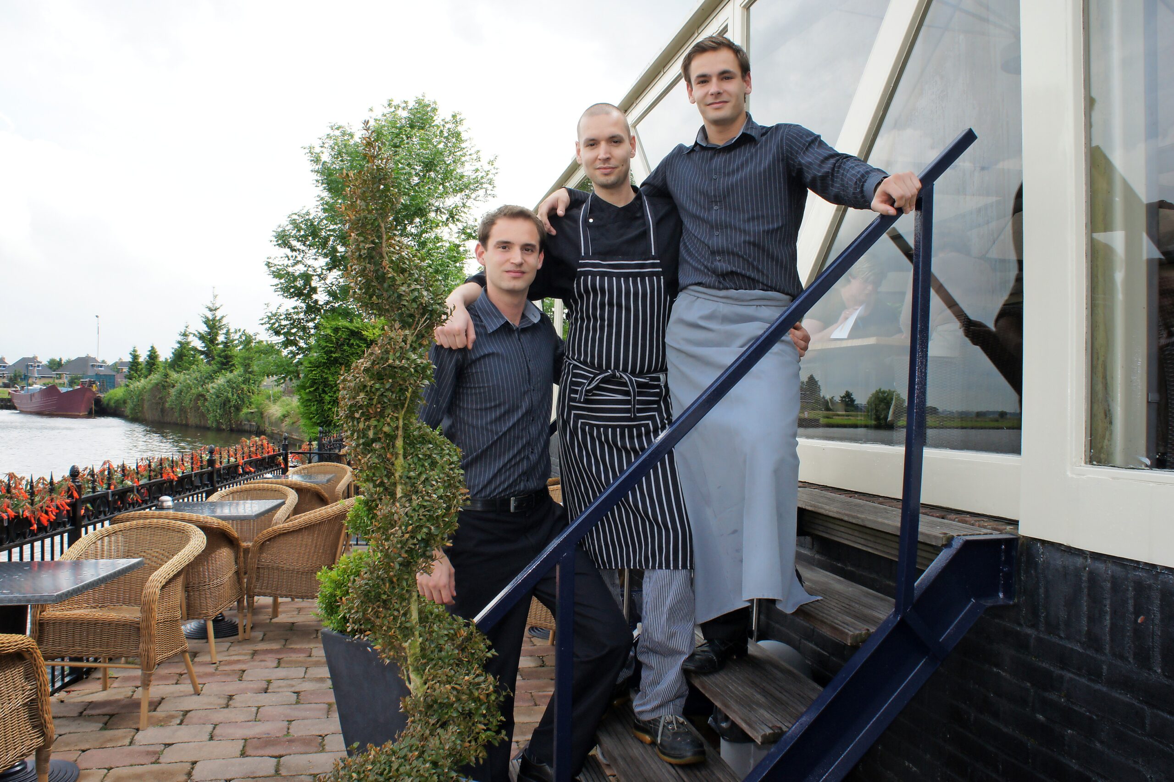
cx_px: 587
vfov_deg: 47.9
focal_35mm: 27
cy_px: 391
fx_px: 880
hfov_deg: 67.4
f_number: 13
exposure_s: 1/100
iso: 200
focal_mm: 18
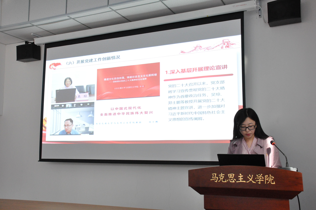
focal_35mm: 39
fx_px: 342
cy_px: 105
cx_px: 158
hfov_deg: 49.6
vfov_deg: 34.1
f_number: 5.6
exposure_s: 1/60
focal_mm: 26
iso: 2000
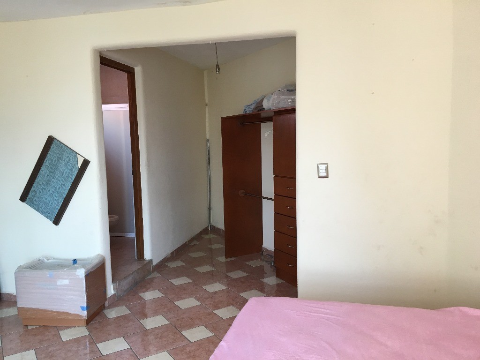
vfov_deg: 48.2
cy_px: 180
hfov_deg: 61.7
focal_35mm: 29
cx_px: 240
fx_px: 402
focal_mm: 4.15
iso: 32
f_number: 2.2
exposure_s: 1/30
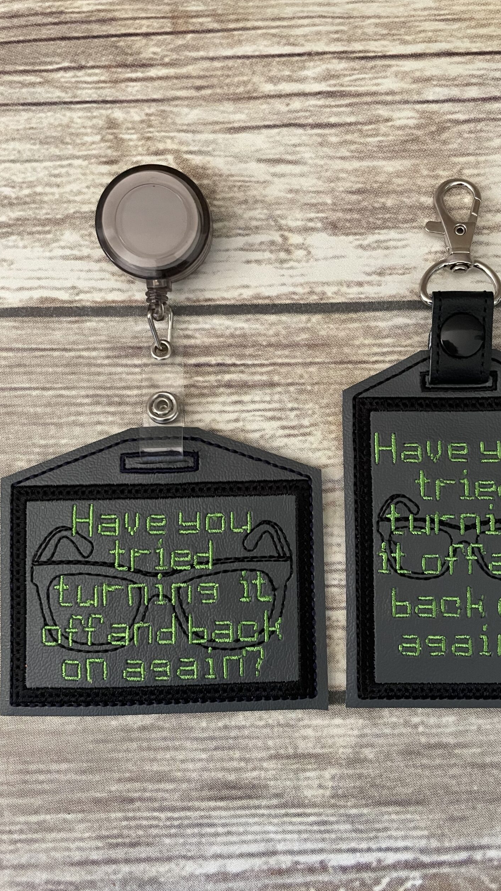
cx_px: 301
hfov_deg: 40.0
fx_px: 685
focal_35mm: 29
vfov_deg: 66.1
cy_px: 444
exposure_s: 1/49
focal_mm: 4.2
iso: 500
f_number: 1.6
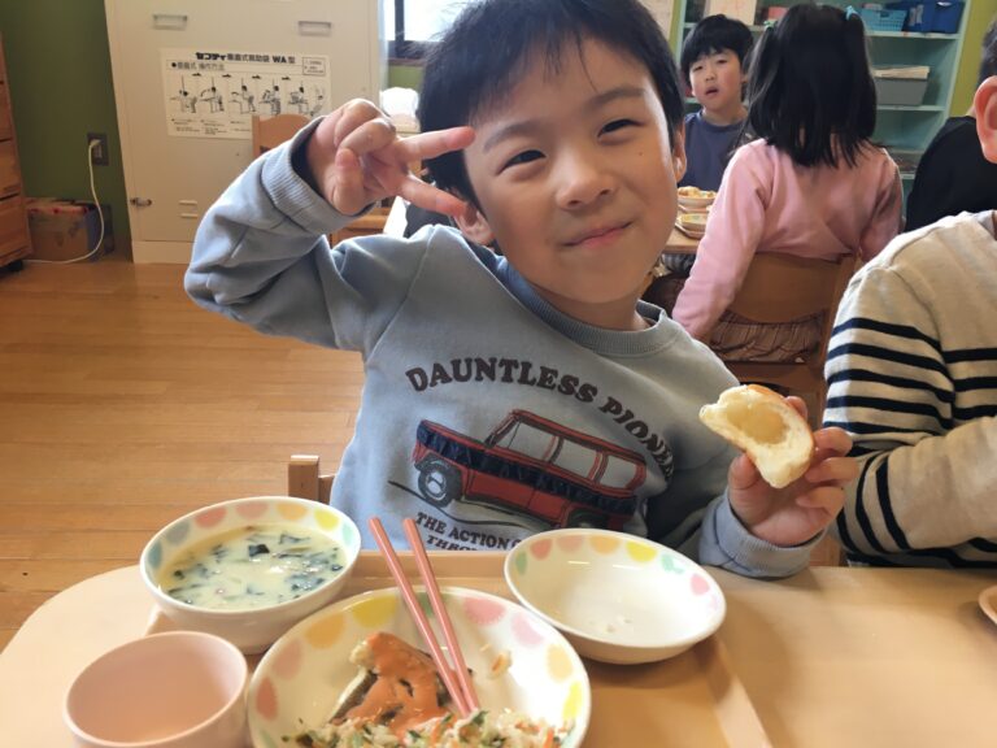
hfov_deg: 61.7
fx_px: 835
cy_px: 374
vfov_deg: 48.2
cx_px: 498
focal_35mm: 29
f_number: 2.2
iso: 50
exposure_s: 1/30
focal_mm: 4.15
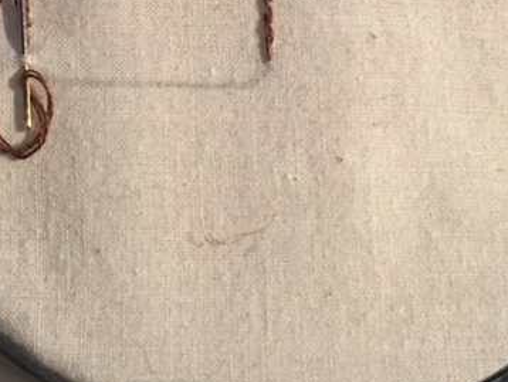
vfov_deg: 18.0
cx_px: 221
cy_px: 47
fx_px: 1189
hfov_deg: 24.1
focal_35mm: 81
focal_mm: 4.15
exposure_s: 1/10
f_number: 2.2
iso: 80
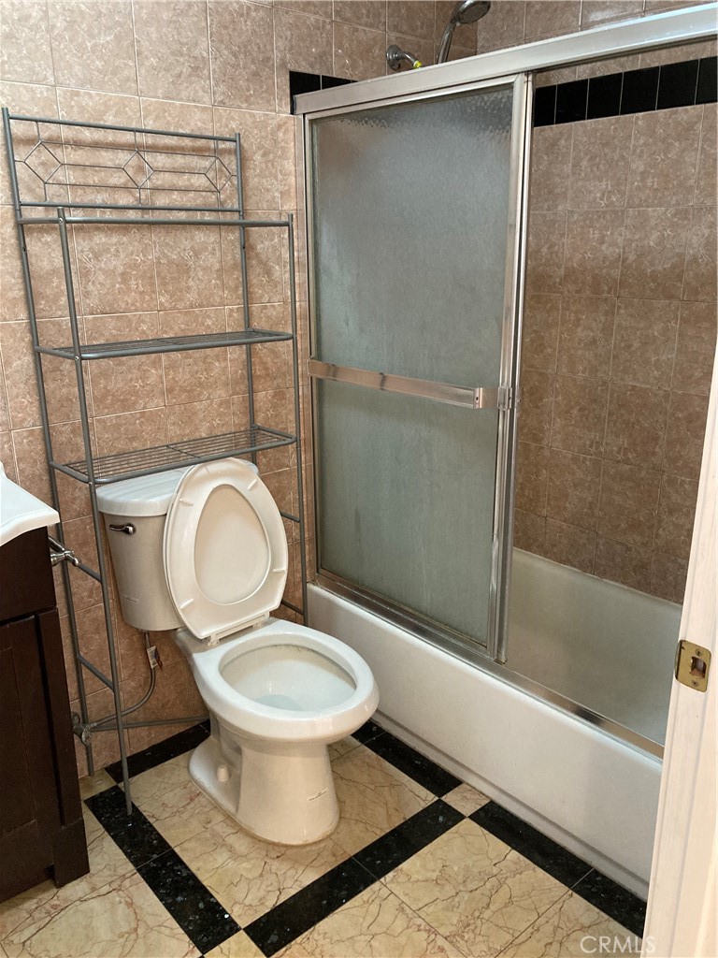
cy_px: 479
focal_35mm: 28
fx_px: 774
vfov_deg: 63.4
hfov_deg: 49.7
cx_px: 359
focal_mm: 3.99
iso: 320
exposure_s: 1/30
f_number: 1.8
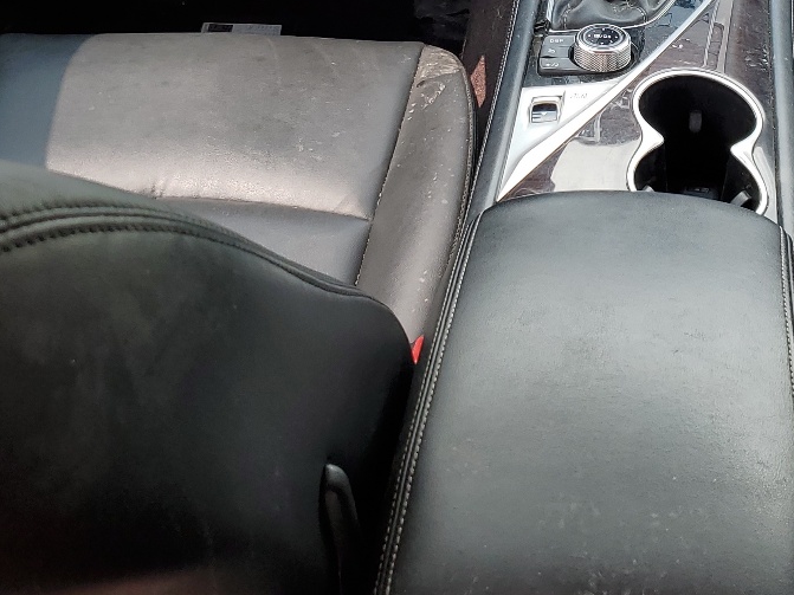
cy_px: -11
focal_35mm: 62
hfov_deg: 30.7
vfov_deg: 22.6
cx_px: 586
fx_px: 1422
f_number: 1.5
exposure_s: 1/286
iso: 50
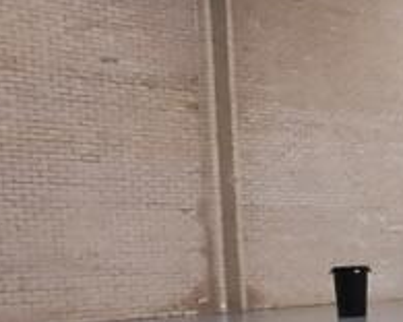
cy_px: 374
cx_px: 463
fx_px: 978
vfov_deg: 17.9
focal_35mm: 82
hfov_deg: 21.8
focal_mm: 1.64
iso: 640
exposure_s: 1/20
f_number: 2.2
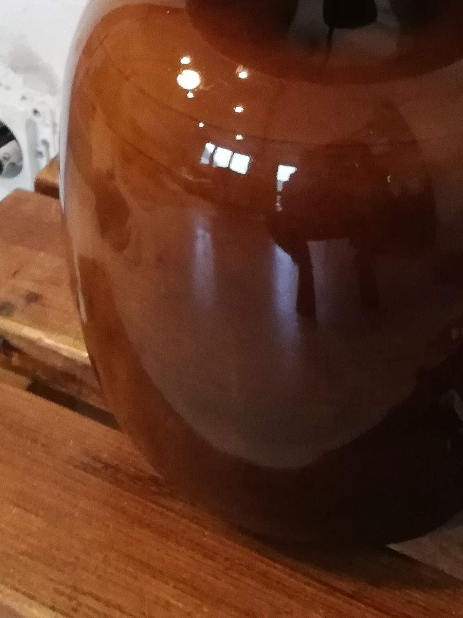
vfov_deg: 22.8
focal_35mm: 77
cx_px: 370
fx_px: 1373
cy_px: -167
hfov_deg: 19.0
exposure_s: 1/25
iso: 400
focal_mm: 3.81
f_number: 2.2
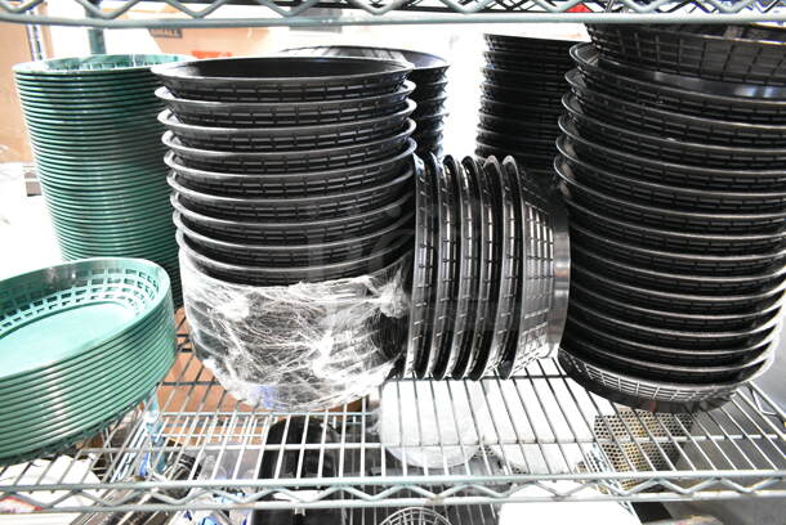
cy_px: 262
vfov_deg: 48.0
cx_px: 393
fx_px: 590
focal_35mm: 27
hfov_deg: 67.3
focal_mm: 18
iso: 4000
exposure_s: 1/30
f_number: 3.5
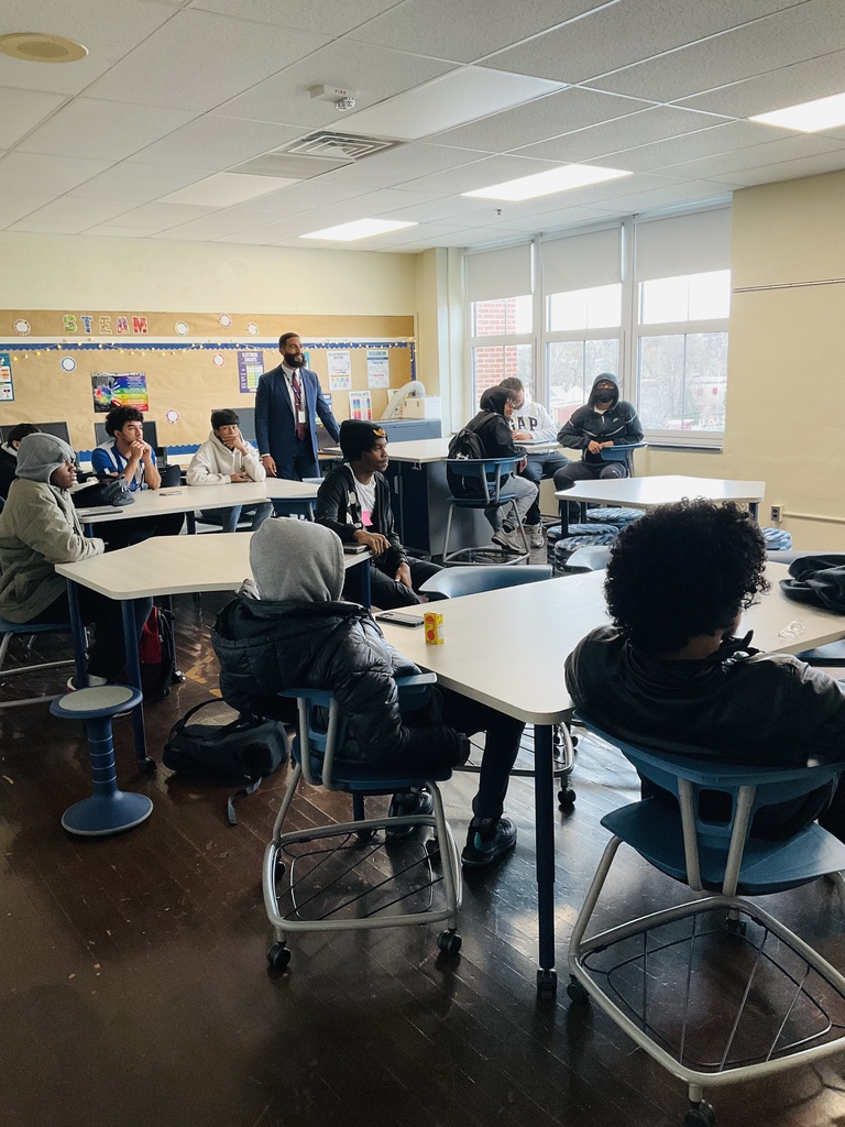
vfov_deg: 61.7
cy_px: 564
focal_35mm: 29
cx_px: 422
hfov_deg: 48.2
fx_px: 944
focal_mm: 3
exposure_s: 1/60
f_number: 1.8
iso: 64
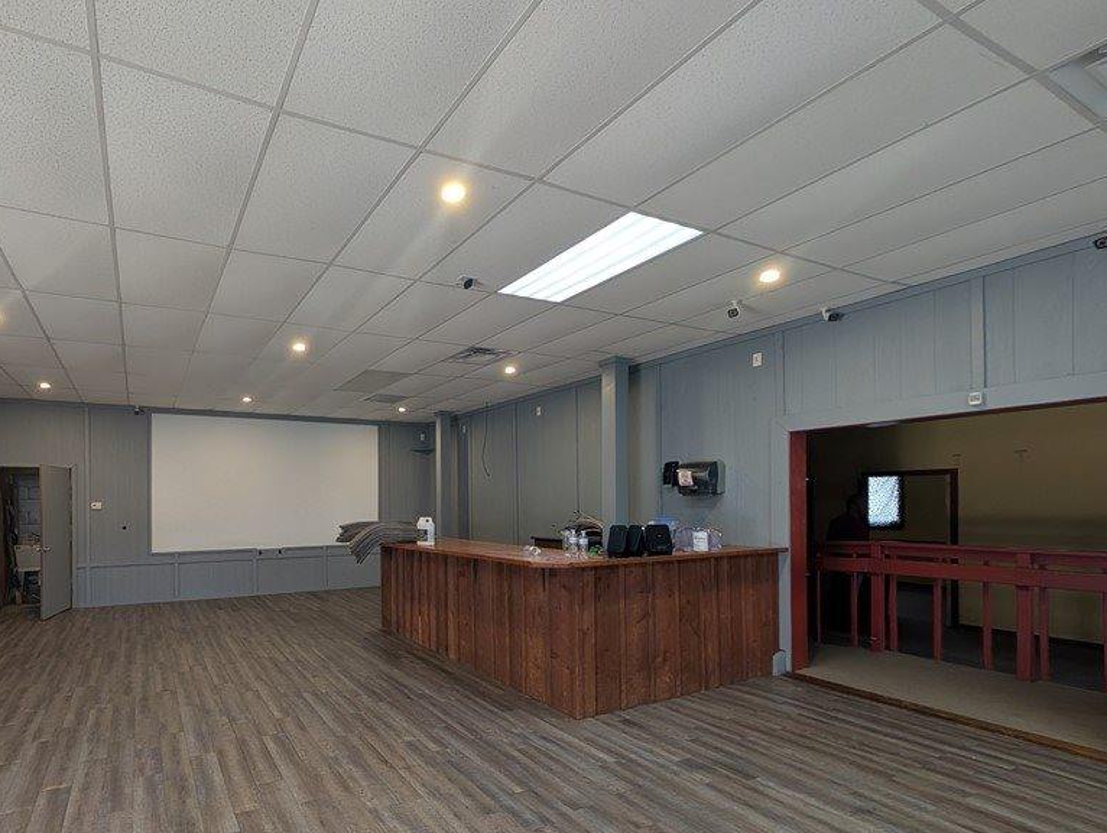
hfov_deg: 91.6
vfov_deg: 77.1
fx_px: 512
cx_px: 387
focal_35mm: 16
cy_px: 509
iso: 77
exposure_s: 1/24
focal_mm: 2.02
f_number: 1.7
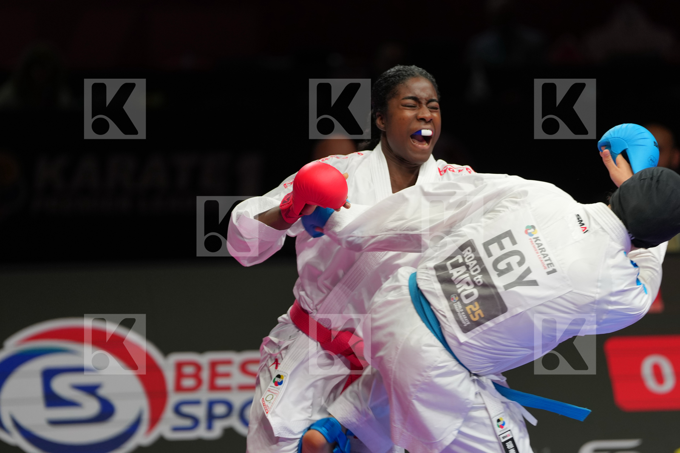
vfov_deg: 5.0
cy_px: 226
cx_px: 340
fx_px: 5155
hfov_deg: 7.5
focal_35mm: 273
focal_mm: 182
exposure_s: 1/1000
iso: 500
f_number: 2.8
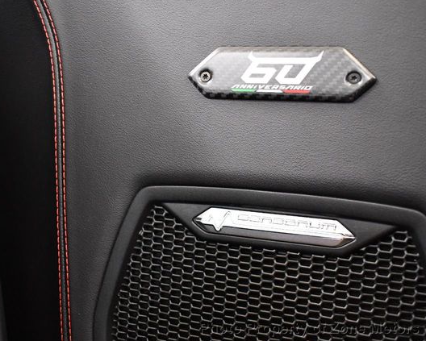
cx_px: 187
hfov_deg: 44.7
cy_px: 170
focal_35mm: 41
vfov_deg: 36.5
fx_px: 517
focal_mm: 18
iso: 3200
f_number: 3.5
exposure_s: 1/100
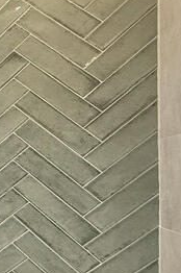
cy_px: 170
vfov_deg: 34.9
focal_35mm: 57
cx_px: -278
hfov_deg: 14.0
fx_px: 431
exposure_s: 1/100
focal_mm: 2.22
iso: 160
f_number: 2.2
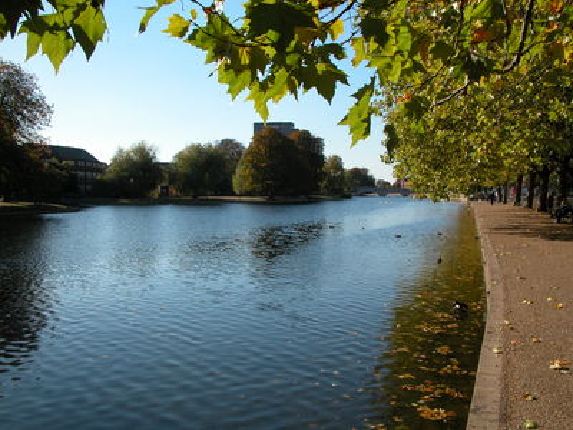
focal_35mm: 35
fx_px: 579
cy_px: 215
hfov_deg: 52.6
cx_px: 286
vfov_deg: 40.7
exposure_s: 1/323
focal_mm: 8.9
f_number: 6.3
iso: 100
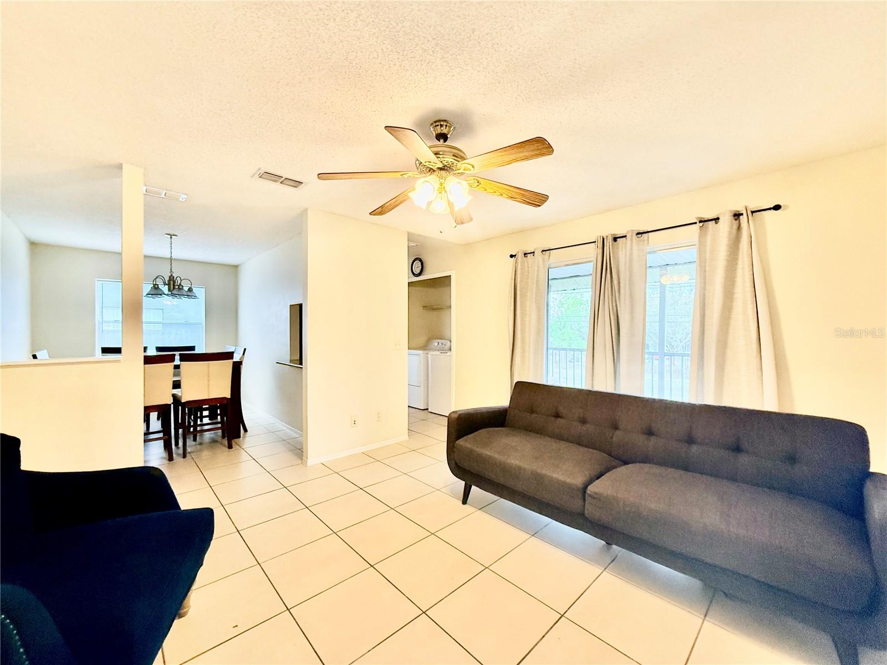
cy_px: 332
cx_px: 444
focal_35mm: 14
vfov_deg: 85.7
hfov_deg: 102.1
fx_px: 359
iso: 400
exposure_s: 1/120
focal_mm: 2.22
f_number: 2.2
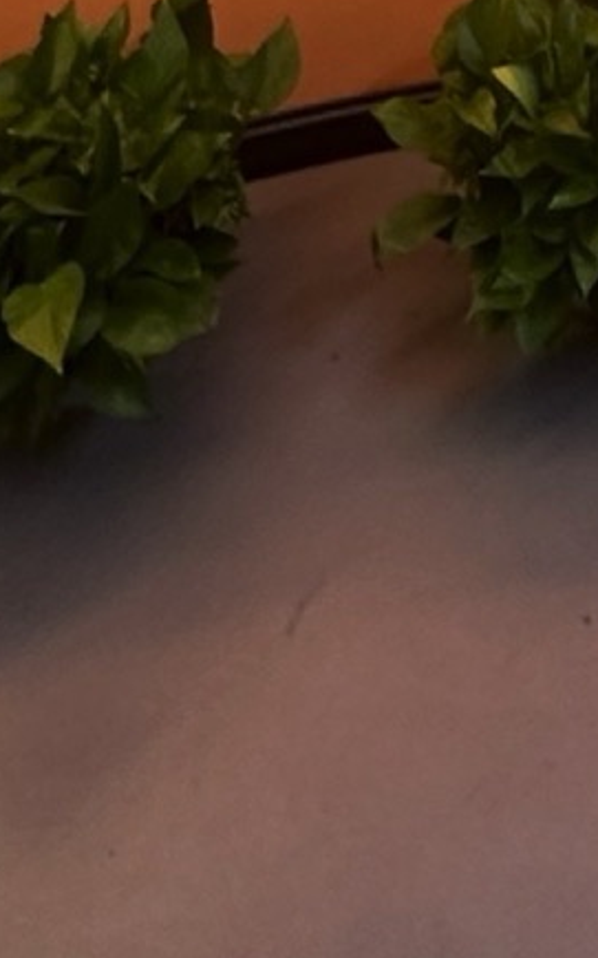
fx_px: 1827
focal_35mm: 70
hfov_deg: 16.8
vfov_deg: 19.3
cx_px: 905
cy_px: -894
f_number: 2.2
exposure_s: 1/50
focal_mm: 2.22
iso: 200
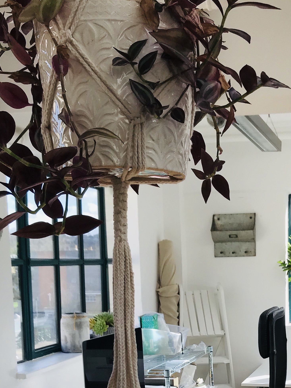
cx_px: 230
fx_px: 650
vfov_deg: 31.5
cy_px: 356
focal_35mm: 58
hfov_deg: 24.8
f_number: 1.8
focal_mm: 3.99
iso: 20
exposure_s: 1/567
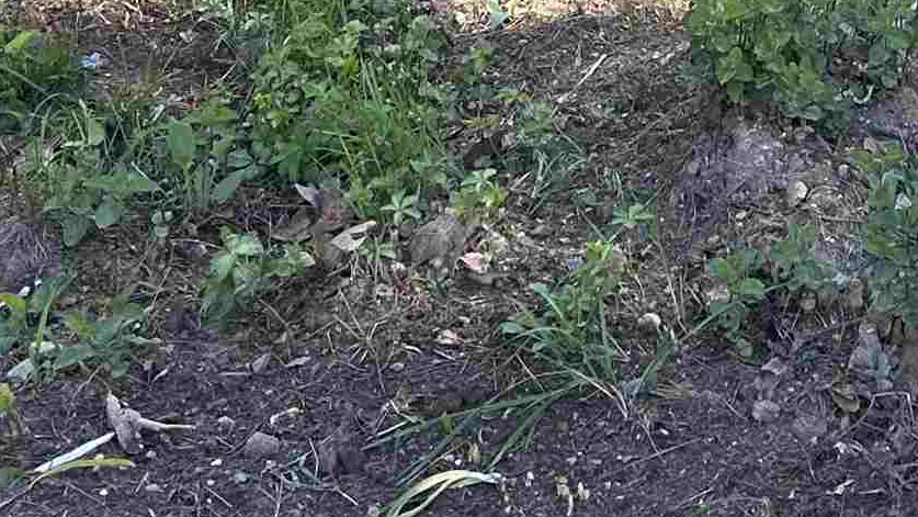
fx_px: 2532
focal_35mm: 104
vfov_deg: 10.5
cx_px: 903
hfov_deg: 20.0
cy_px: -584
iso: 50
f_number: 1.5
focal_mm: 5.7
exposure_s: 1/521
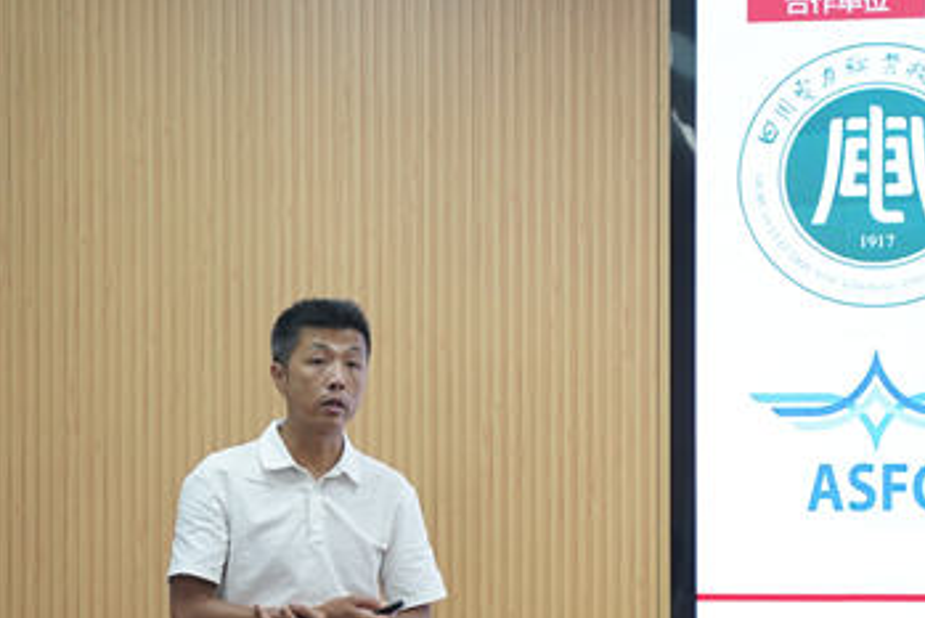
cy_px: 462
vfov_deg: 8.5
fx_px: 4138
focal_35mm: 161
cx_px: 374
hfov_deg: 12.7
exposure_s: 1/640
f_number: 3.2
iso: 3200
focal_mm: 75
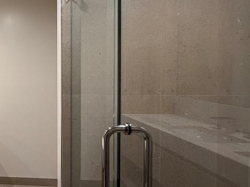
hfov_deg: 51.2
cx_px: 7
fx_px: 209
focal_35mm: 29
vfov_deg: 47.9
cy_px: 74
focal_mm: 2.22
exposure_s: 1/60
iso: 250
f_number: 2.2
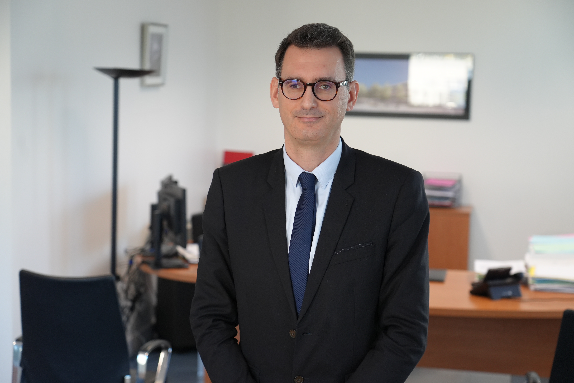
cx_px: 287
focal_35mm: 66
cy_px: 192
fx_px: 1052
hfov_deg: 30.5
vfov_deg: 20.6
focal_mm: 66
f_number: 4
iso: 1250
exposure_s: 1/160
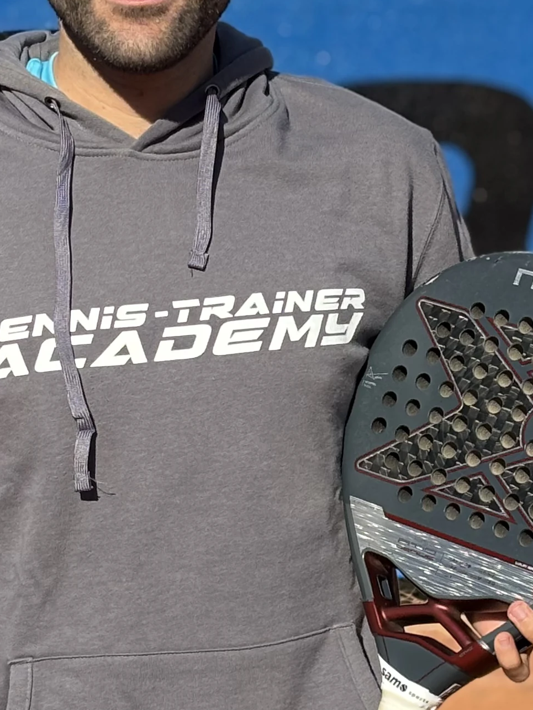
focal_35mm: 163
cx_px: 170
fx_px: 3345
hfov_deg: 9.1
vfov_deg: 12.1
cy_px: 253
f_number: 1.6
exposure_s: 1/2571
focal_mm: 5.96
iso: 40
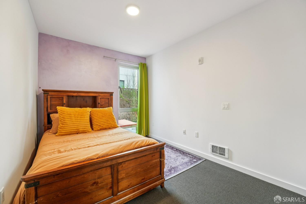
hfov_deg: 104.3
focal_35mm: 14
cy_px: 102
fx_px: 119
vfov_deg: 81.2
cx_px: 153
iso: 500
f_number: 8
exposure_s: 1/13
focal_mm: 14
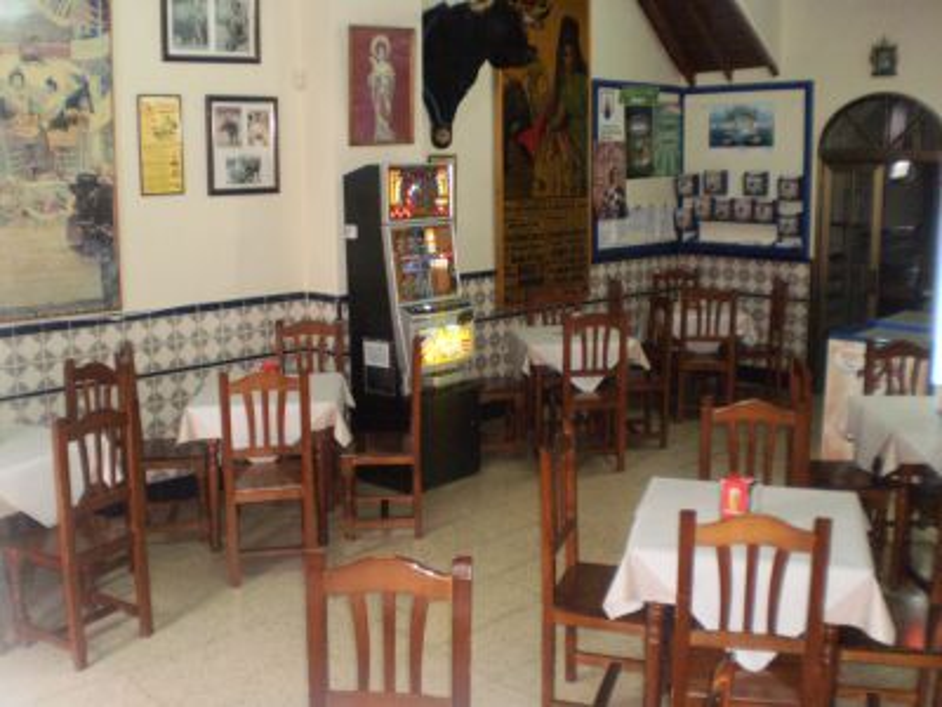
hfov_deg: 51.4
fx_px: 980
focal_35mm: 36
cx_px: 471
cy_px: 354
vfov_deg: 39.7
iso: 400
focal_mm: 6.3
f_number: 3.1
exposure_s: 1/30
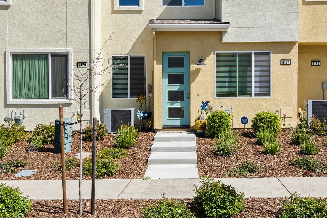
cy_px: 80
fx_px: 409
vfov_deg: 29.7
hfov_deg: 43.4
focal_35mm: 45
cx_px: 193
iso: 320
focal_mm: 26
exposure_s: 1/320
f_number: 8
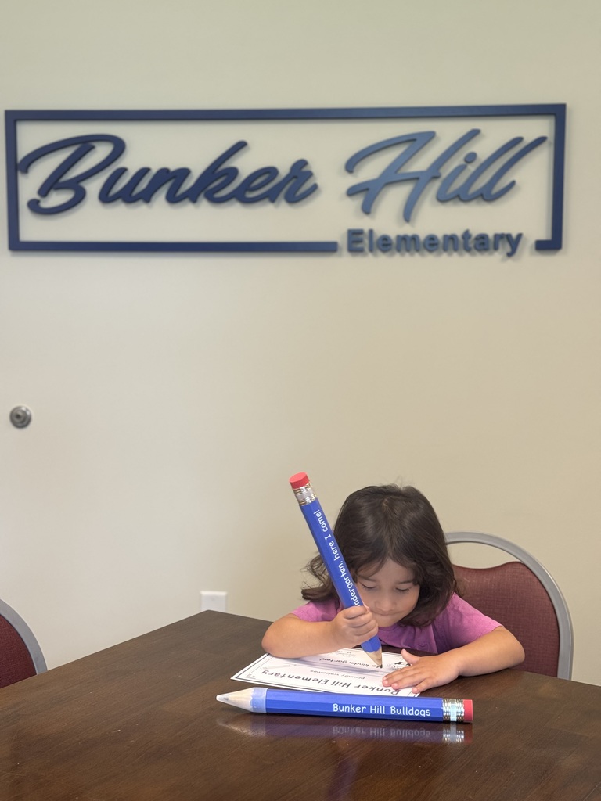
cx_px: 300
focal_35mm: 48
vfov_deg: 39.7
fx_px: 1111
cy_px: 400
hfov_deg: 30.3
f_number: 1.78
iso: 160
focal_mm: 6.76
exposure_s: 1/60
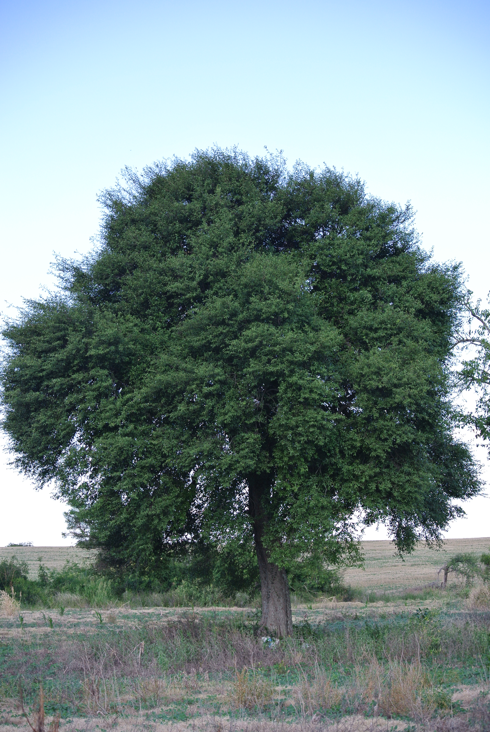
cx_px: 245
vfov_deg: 25.0
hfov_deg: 16.9
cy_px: 366
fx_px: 1649
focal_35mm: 81
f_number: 4
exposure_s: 1/250
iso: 100
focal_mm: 30
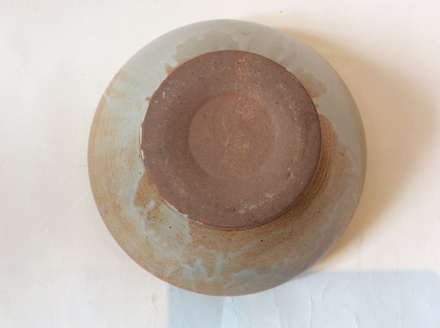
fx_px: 406
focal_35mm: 32
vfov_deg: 44.1
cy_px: 164
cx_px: 220
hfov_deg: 56.9
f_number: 2.4
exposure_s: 1/25
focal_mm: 3.3
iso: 50
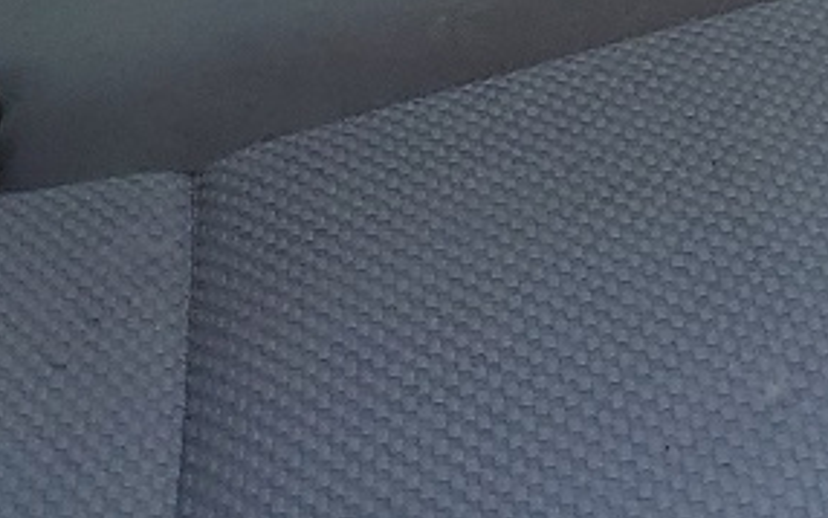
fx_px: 3476
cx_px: 727
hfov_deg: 13.5
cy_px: -657
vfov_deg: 8.0
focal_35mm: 154
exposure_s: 1/1429
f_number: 1.5
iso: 50
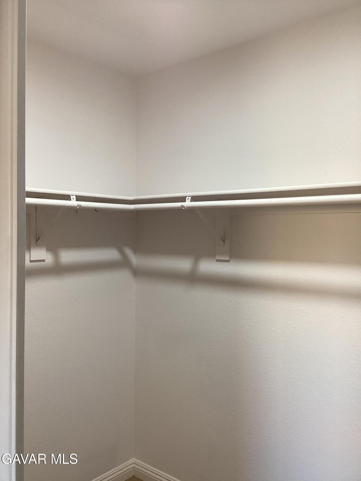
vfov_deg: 58.4
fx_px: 431
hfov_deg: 45.4
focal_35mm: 31
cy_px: 240
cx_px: 180
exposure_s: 1/60
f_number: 2.4
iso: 125
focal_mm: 3.3
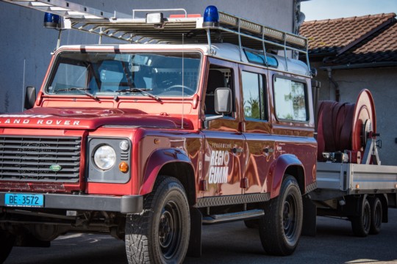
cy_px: 132
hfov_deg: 19.5
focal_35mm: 105
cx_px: 198
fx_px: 1158
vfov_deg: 13.0
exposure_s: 1/640
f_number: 13
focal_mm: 105
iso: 1600
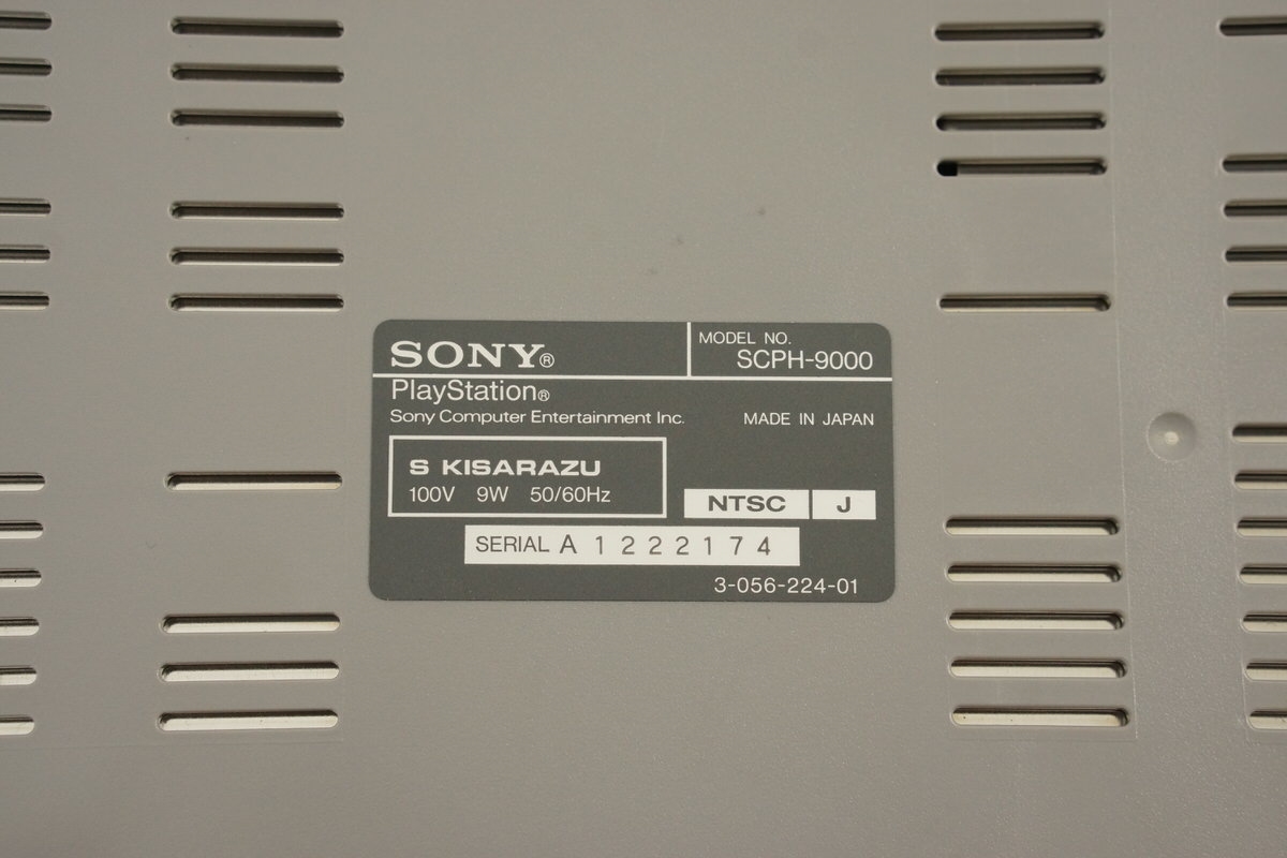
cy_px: 429
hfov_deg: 27.0
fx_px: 2681
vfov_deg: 18.2
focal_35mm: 75
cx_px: 644
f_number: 6.3
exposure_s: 1/80
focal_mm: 50
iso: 1000
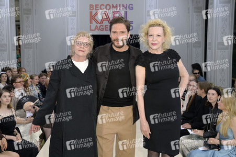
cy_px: 78
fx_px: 328
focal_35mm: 50
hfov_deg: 39.6
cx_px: 118
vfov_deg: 27.0
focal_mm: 50
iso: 500
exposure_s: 1/250
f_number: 5.6
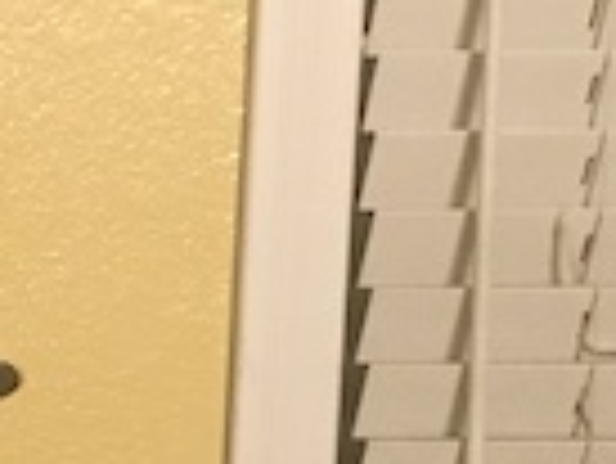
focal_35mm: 169
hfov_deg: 10.2
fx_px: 3010
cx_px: -863
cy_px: 739
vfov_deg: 8.6
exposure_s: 1/20
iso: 200
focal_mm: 4.15
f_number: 2.2
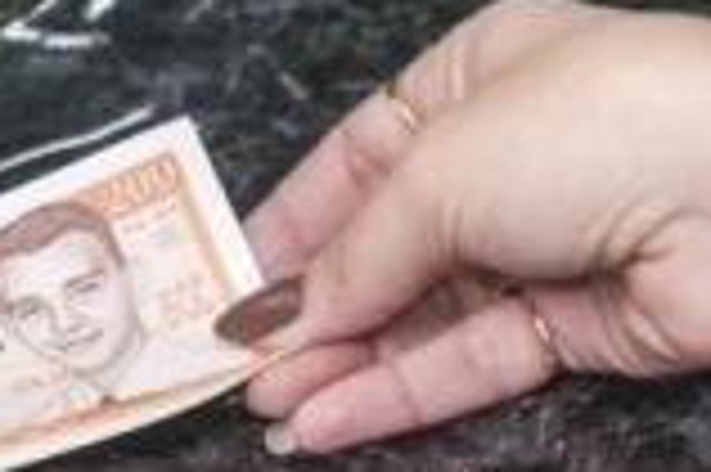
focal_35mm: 264
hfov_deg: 7.7
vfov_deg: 5.2
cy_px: 625
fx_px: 5209
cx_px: -292
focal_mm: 62
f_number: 4.5
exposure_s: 1/100
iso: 500
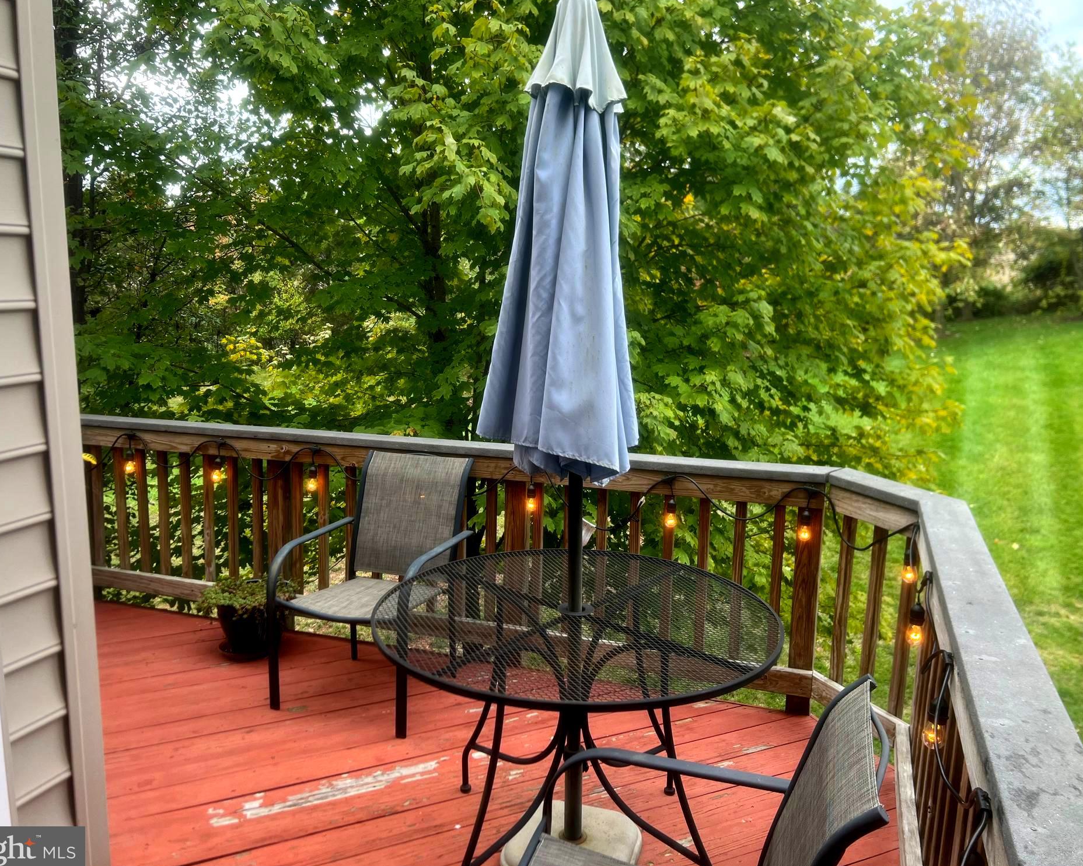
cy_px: 426
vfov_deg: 51.5
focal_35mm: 28
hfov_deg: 62.2
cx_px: 537
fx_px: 898
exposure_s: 1/252
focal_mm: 5.7
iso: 40
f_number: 1.5
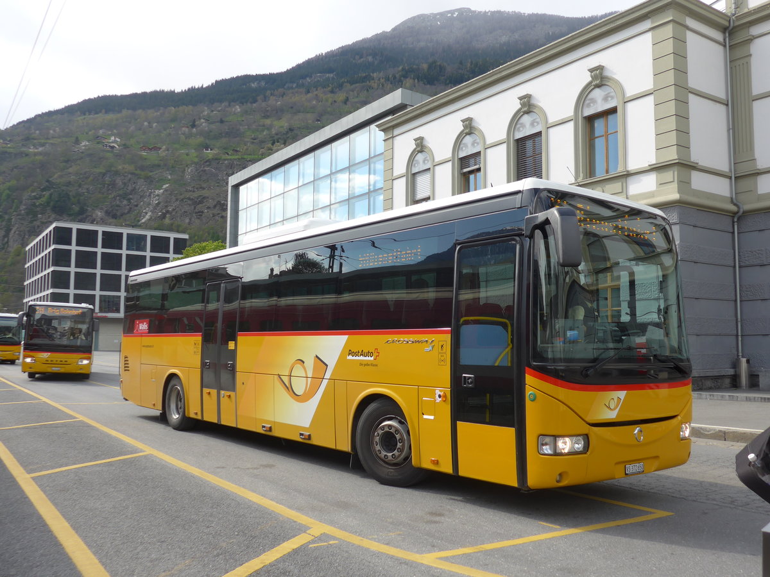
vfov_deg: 45.4
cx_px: 385
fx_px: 690
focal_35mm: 31
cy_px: 288
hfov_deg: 58.4
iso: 80
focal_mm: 6.5
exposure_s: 1/640
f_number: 2.8
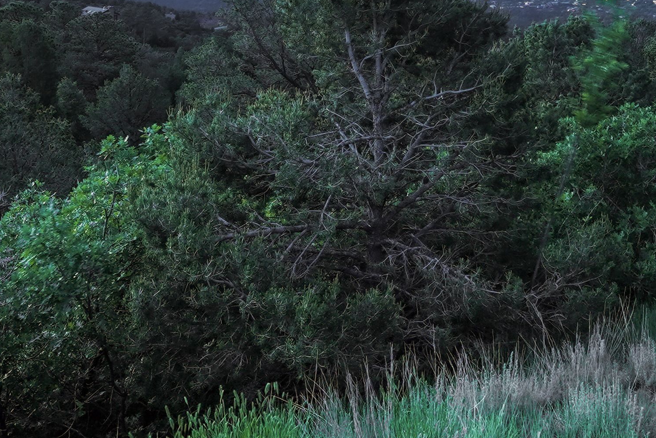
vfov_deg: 22.6
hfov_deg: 35.2
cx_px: 453
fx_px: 1020
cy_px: -60
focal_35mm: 56
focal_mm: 14
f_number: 8
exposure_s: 1/20
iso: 400
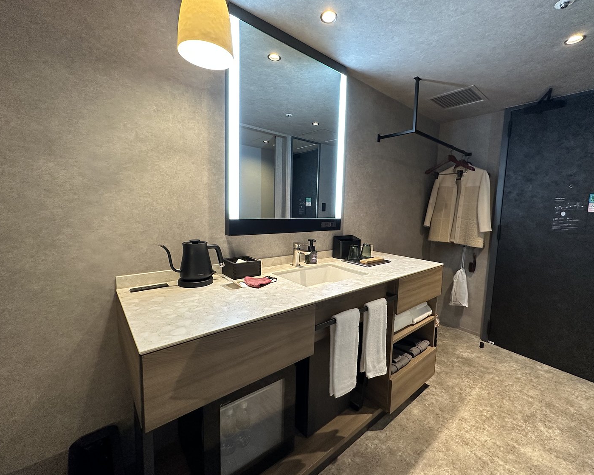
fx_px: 264
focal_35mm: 15
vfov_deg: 84.0
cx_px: 318
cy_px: 234
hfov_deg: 96.6
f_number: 2.2
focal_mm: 2.22
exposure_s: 1/60
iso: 200
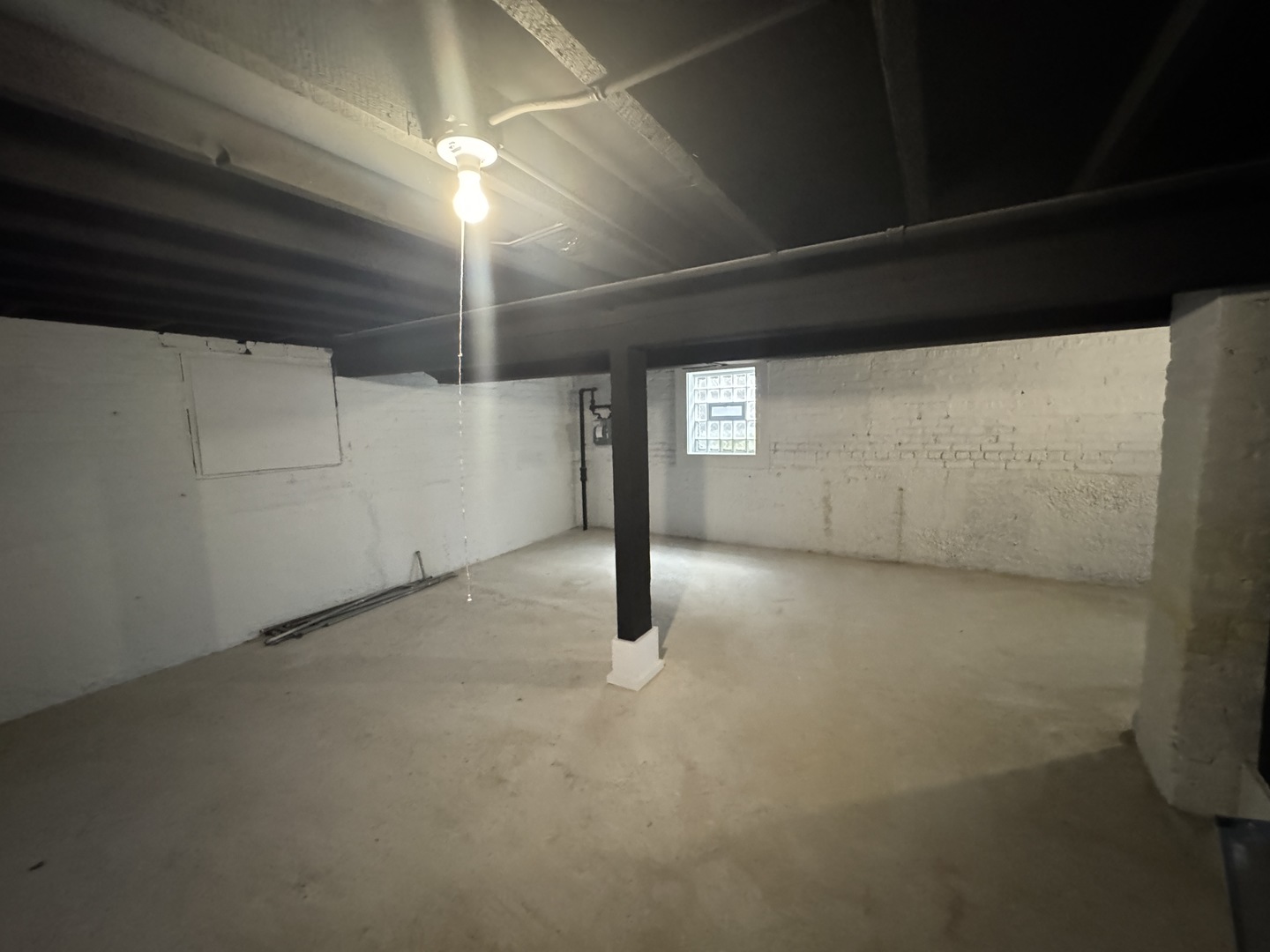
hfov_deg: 102.1
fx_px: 514
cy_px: 476
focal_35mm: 14
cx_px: 635
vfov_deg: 85.7
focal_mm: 2.22
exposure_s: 1/40
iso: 1600
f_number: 2.2
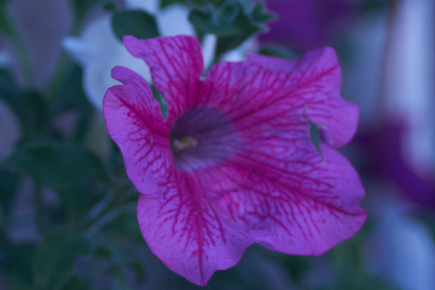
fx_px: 2344
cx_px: 173
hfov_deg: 10.6
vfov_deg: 7.1
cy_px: 71
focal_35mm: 194
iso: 50
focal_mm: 80
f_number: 5.6
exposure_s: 1/25
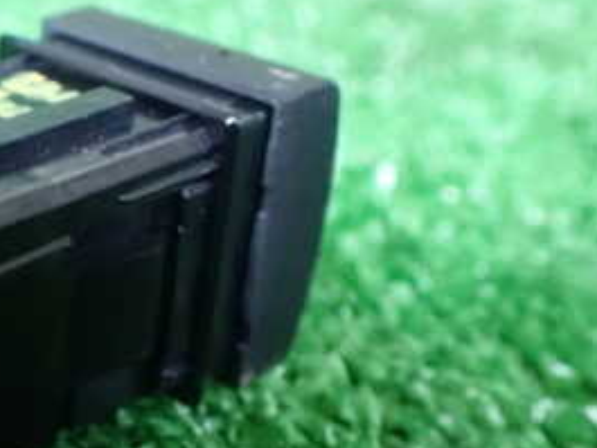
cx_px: -47
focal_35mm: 68
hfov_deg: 26.5
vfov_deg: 21.4
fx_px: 1173
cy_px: 353
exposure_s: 1/15
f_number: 2.3
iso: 1600
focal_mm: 5.4
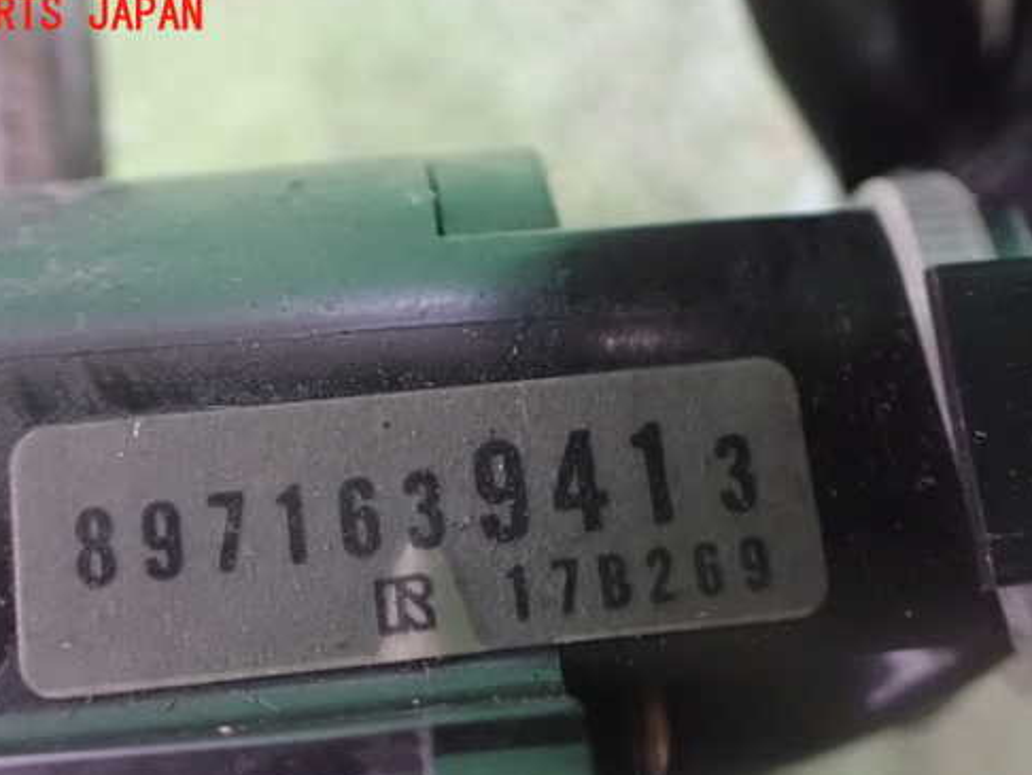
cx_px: 454
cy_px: 467
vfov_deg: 38.5
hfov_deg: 50.0
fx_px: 1104
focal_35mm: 37
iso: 1600
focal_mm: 5.4
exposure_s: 1/30
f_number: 2.3
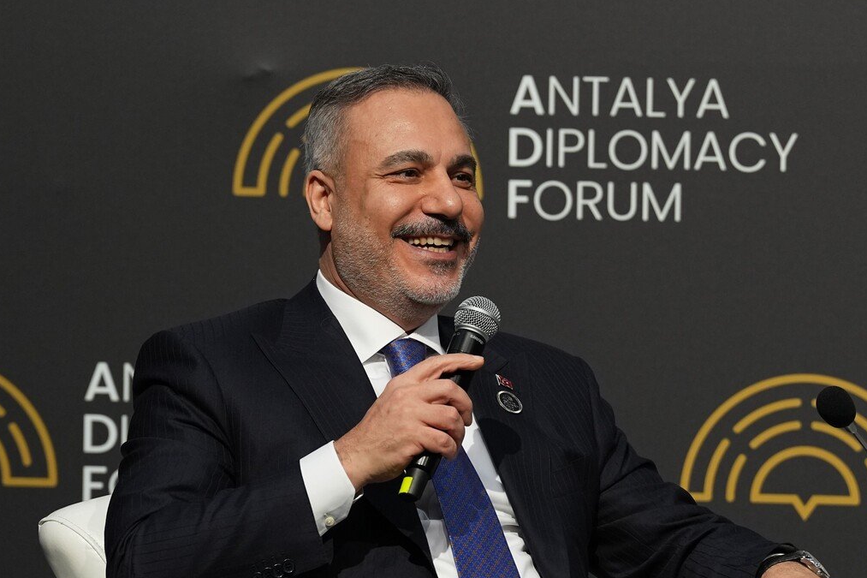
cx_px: 492
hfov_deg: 4.5
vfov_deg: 3.0
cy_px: 427
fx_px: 11124
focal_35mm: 462
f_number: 3.5
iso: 1000
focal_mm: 200
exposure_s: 1/200
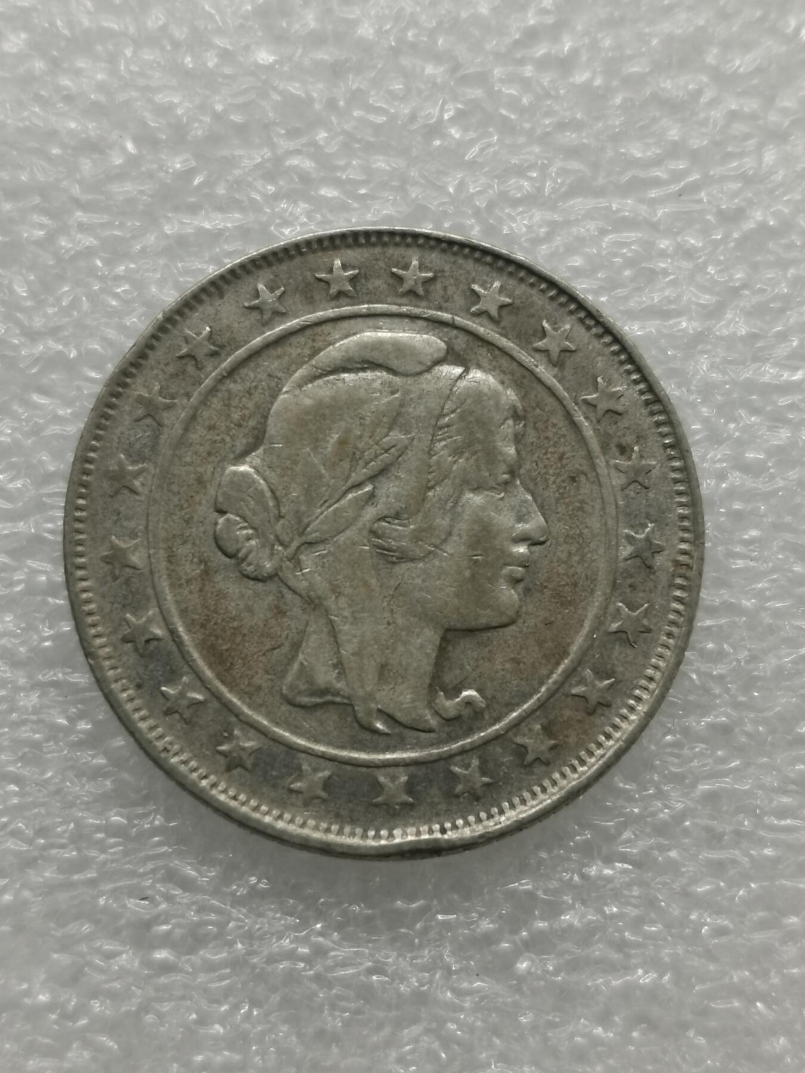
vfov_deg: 27.4
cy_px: 536
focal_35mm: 71
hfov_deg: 20.7
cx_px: 402
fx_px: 2201
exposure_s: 1/108
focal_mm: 5.56
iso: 50
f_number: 1.6
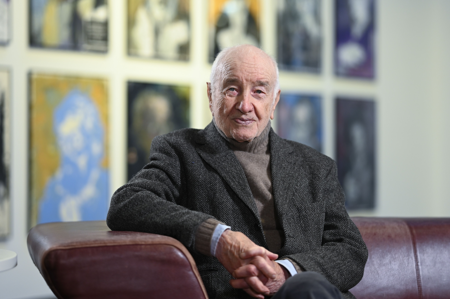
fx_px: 1062
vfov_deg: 16.1
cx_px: 225
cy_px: 150
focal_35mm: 85
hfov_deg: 23.9
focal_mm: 85
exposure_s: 1/200
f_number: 2
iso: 800
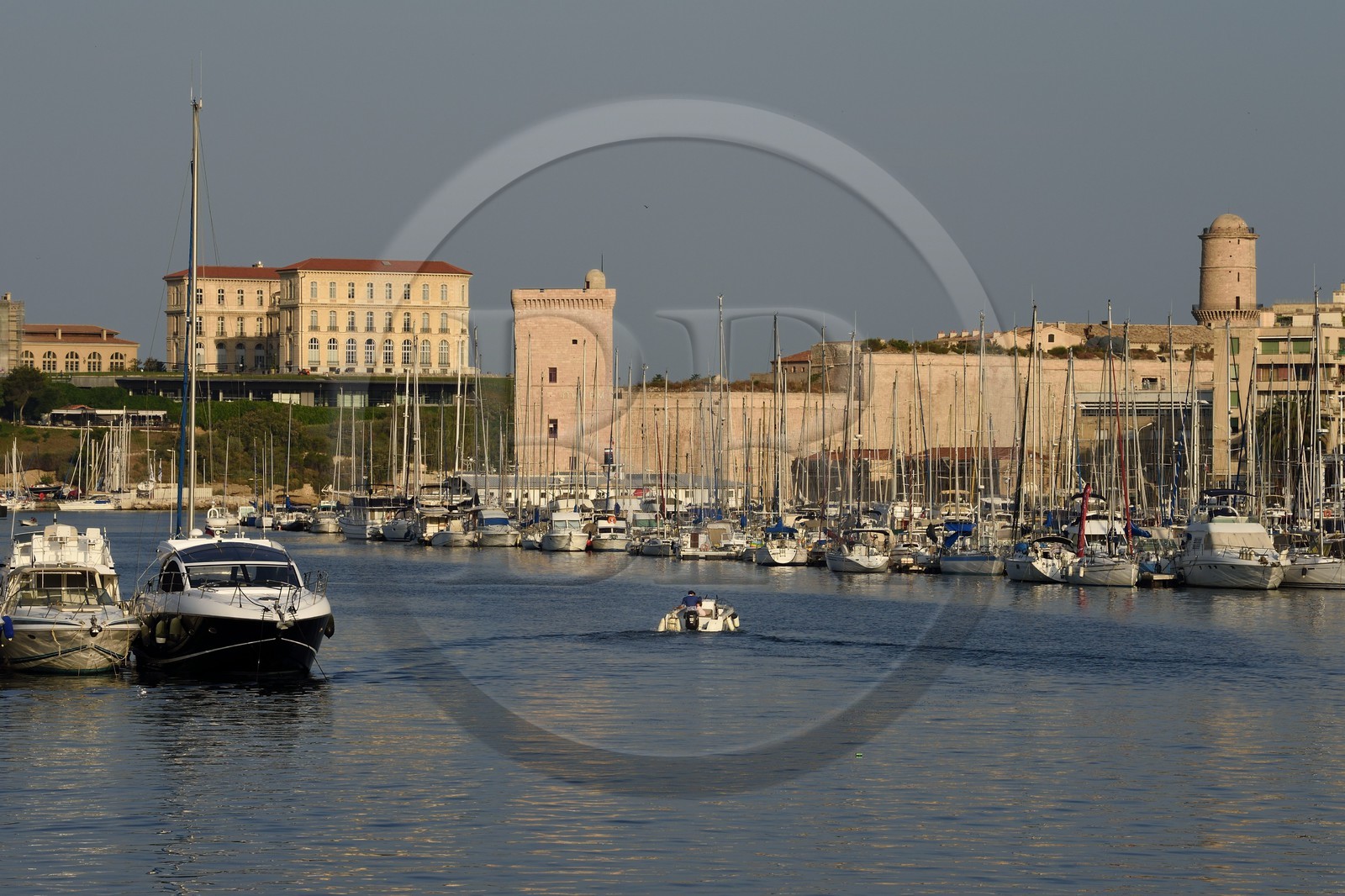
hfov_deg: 13.3
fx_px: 5789
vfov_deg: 8.9
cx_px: 672
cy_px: 448
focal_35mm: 155
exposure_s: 1/400
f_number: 11
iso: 200
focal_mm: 155
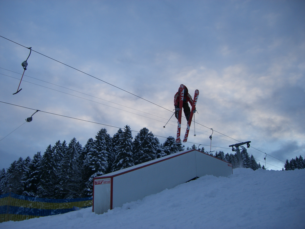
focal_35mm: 38
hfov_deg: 49.0
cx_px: 152
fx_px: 335
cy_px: 114
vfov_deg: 37.7
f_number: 2.7
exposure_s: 1/160
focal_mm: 6.2
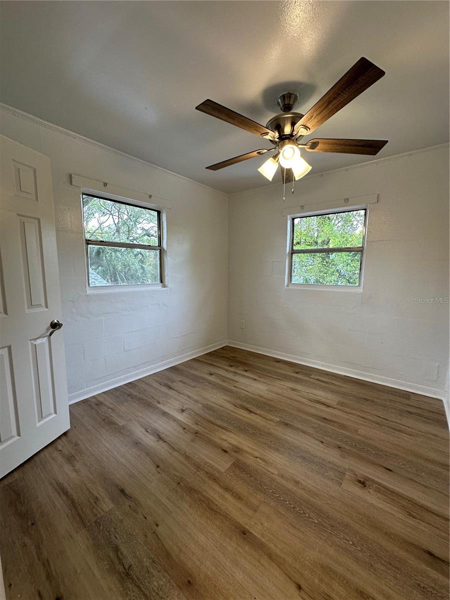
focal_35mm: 14
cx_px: 225
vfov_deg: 102.1
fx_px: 243
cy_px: 300
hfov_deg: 85.7
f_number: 2.2
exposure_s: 1/120
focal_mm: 2.22
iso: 125
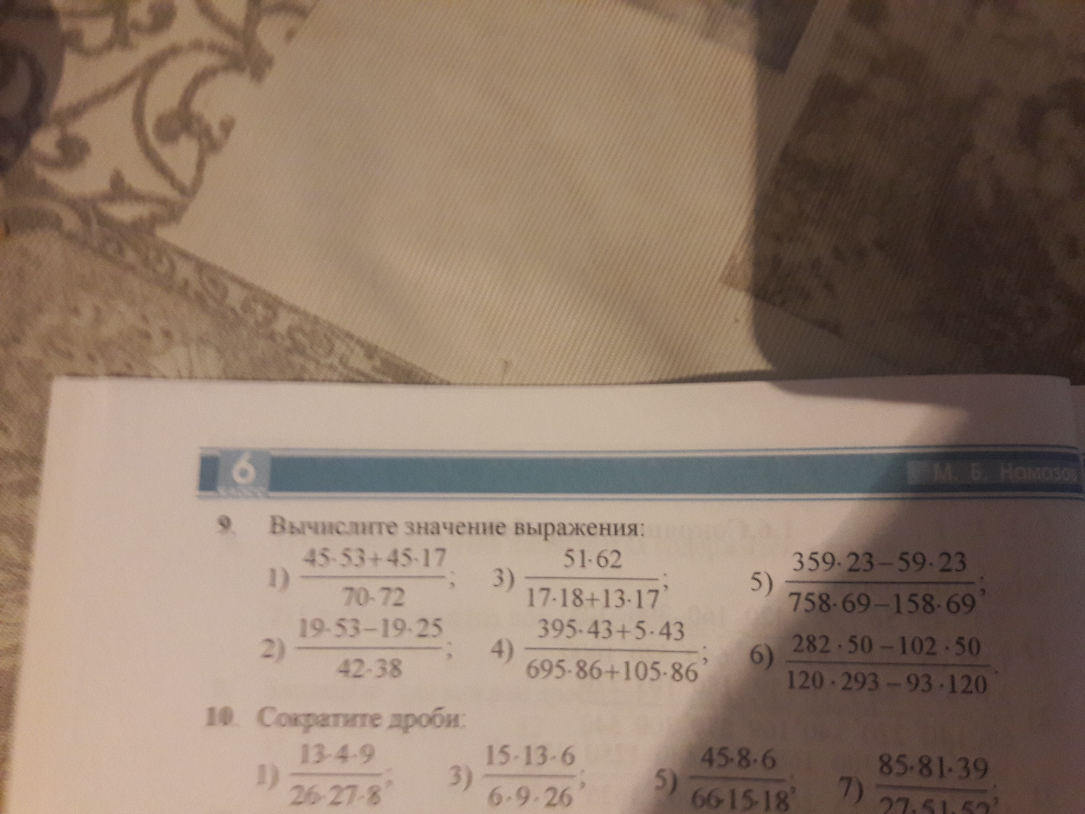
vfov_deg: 49.7
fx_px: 878
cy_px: 407
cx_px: 542
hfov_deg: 63.4
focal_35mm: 28
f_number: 1.9
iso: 200
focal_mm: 3.7
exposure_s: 1/25
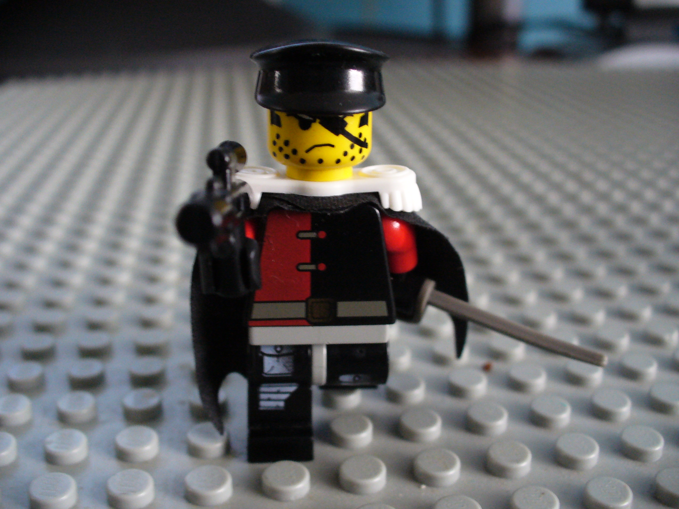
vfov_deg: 38.7
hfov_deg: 50.1
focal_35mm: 37
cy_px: 254
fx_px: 726
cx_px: 340
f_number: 2.8
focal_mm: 6.1
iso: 200
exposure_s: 1/10
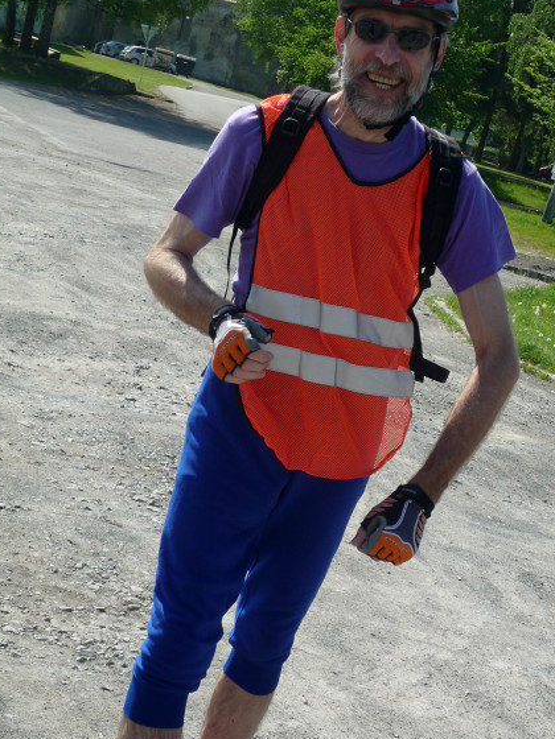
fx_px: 1710
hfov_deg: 18.4
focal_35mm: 80
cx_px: 310
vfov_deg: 24.4
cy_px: 406
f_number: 4.9
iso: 100
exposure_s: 1/500
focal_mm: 11.3
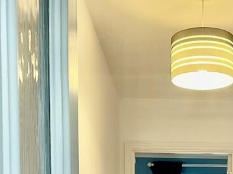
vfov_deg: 18.2
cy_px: 244
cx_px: 199
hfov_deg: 25.7
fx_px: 498
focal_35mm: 74
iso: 64
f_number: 1.6
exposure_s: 1/50
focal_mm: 4.2
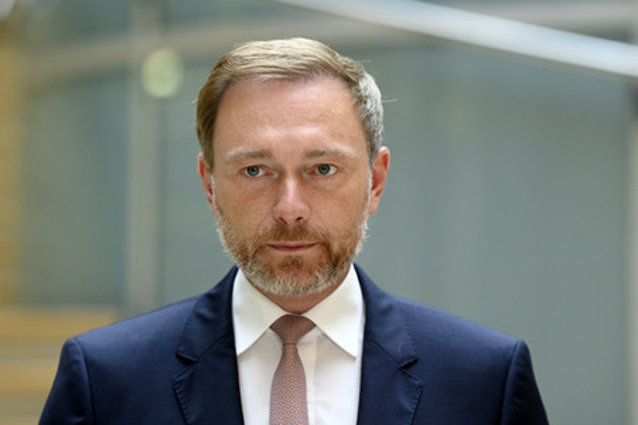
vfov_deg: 6.9
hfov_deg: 10.3
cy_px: 212
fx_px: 3542
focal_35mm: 200
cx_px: 319
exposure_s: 1/640
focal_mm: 200
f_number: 4.5
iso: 2000
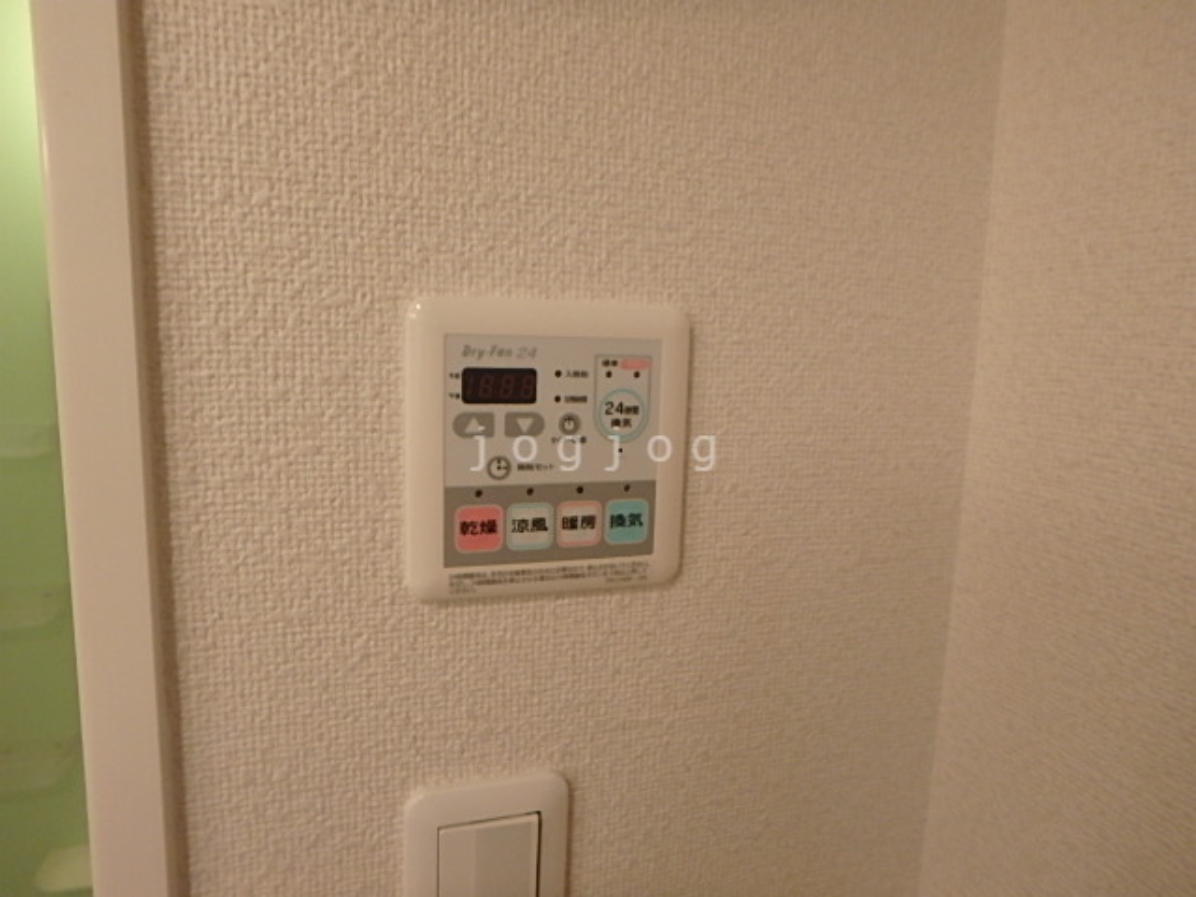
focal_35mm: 21
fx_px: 726
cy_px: 448
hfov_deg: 79.0
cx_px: 598
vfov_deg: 63.4
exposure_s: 1/30
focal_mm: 3.7
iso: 200
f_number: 3.5
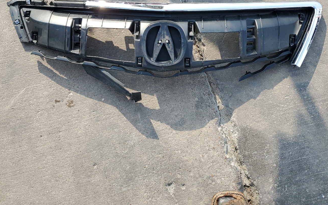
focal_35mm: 34
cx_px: 172
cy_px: 70
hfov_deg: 56.7
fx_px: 304
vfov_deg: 36.9
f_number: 1.5
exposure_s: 1/1111
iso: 50
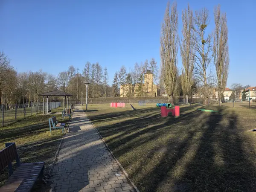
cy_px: 96
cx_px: 128
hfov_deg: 73.9
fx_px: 170
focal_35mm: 23
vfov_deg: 58.9
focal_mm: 6.3
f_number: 1.7
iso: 80
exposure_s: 1/2782
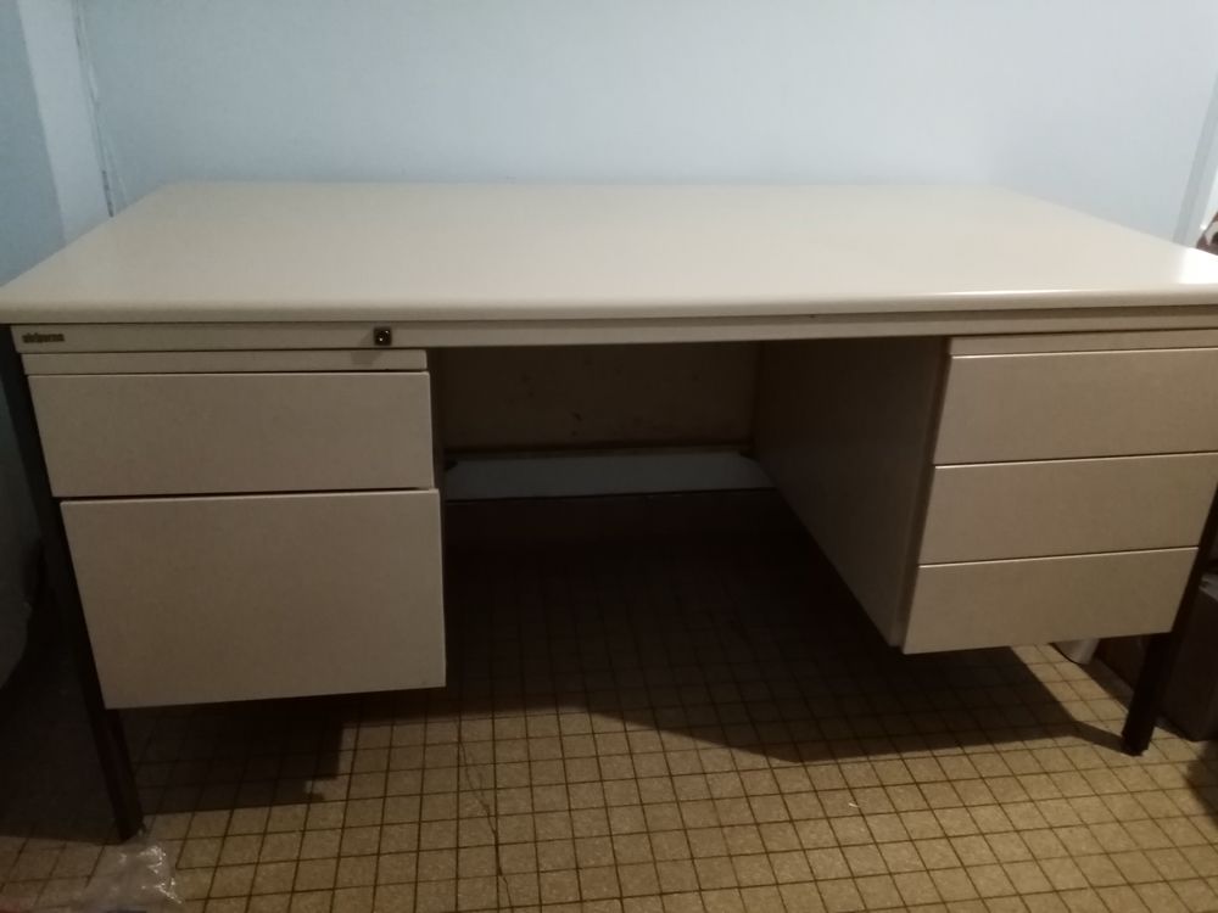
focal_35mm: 26
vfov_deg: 53.1
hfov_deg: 67.3
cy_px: 456
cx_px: 609
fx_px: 915
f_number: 1.8
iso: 968
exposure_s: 1/20
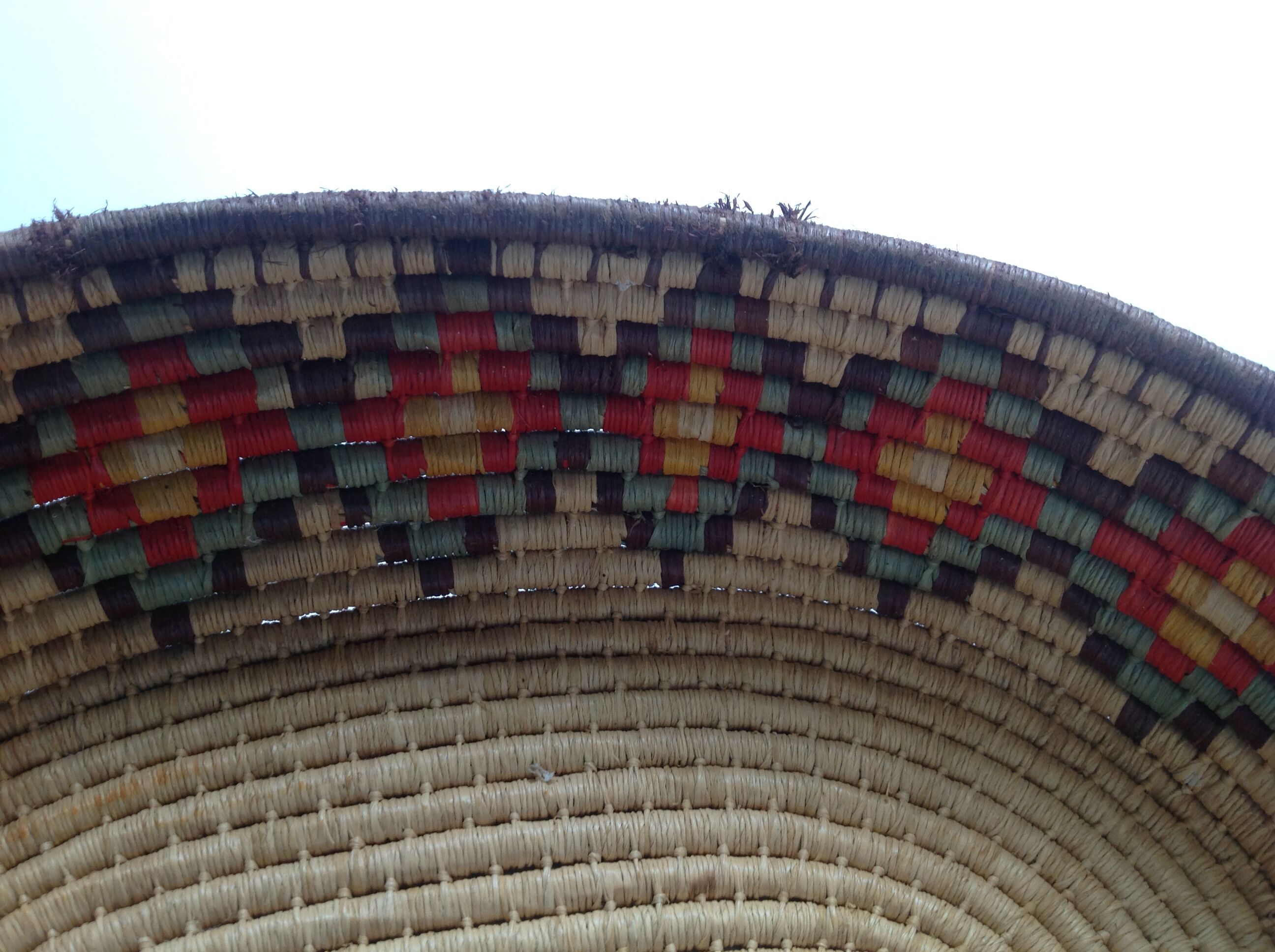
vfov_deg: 40.6
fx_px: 1287
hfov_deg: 52.7
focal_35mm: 35
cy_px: 476
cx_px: 638
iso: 64
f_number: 2.4
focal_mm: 4.28
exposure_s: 1/33
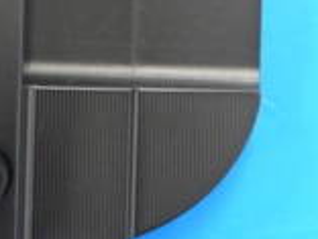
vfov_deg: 11.2
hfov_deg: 14.9
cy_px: -18
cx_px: 47
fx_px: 1203
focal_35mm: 131
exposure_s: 1/60
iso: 400
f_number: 3.8
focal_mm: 16
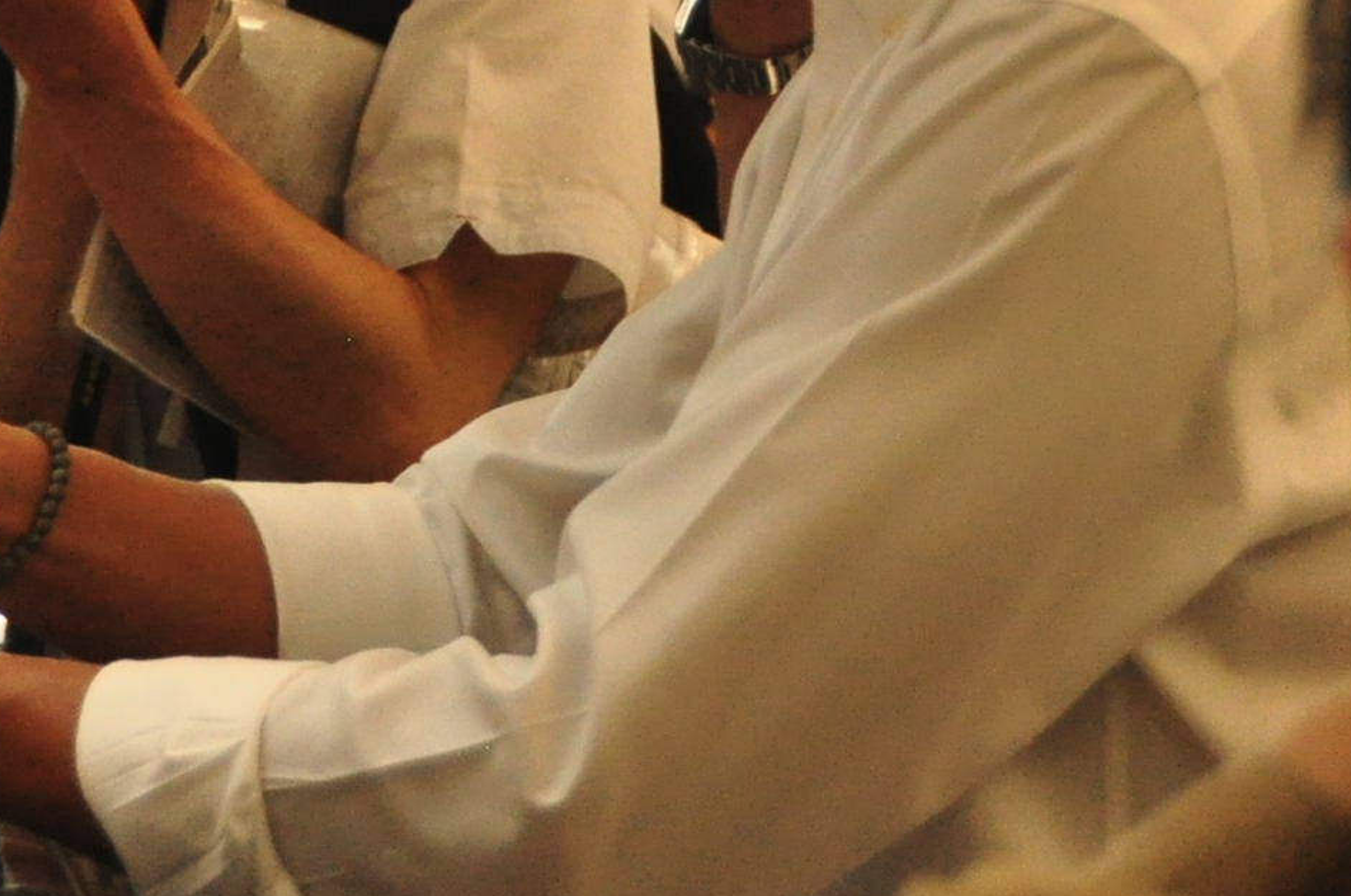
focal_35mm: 255
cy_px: -451
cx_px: 630
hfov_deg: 8.1
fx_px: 9556
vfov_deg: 5.3
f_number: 6.3
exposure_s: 1/125
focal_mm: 50
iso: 1600
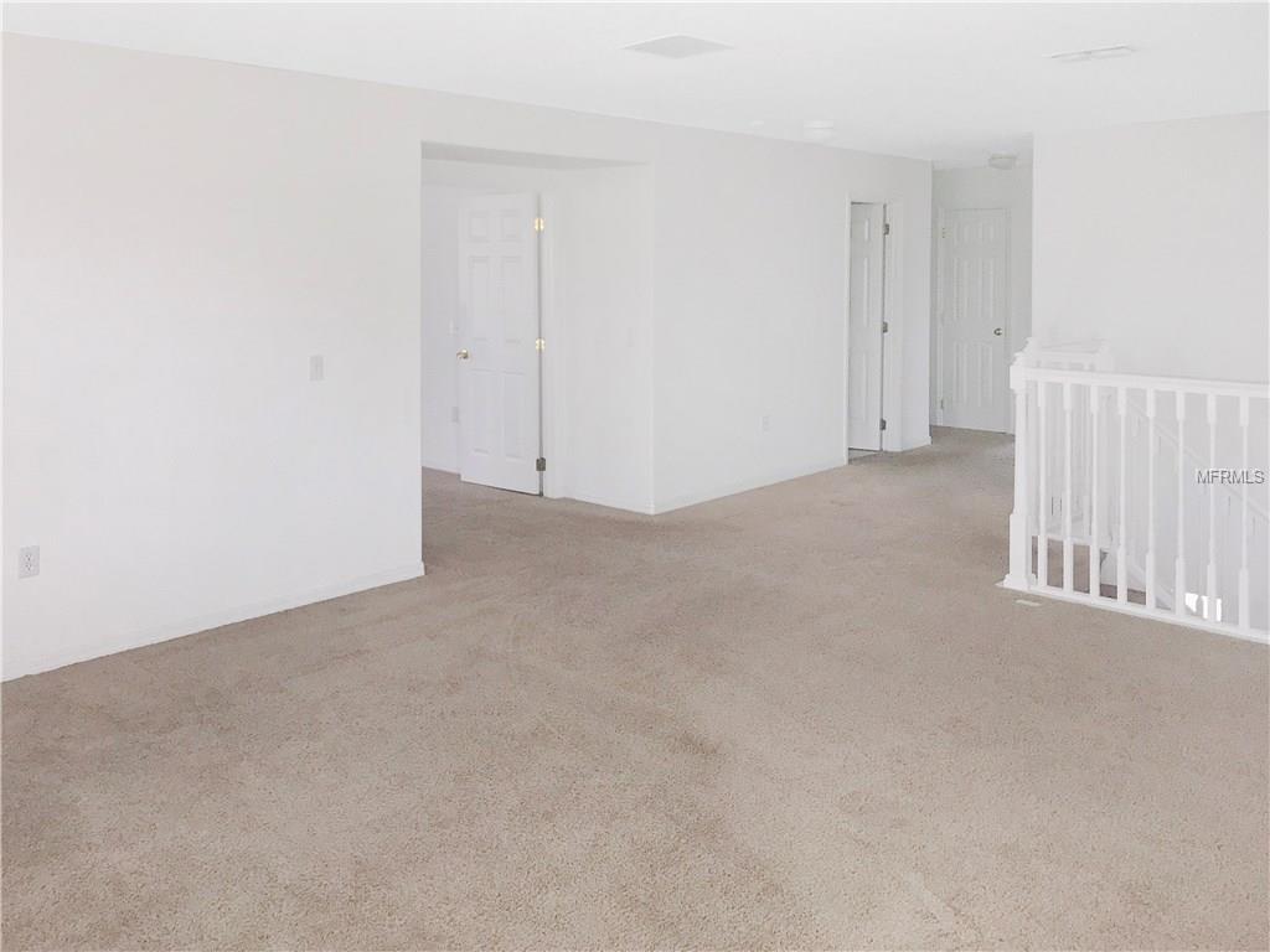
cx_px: 635
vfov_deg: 49.7
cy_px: 476
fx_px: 1027
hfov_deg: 63.4
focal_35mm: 28
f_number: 1.8
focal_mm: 3.99
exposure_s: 1/20
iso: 125
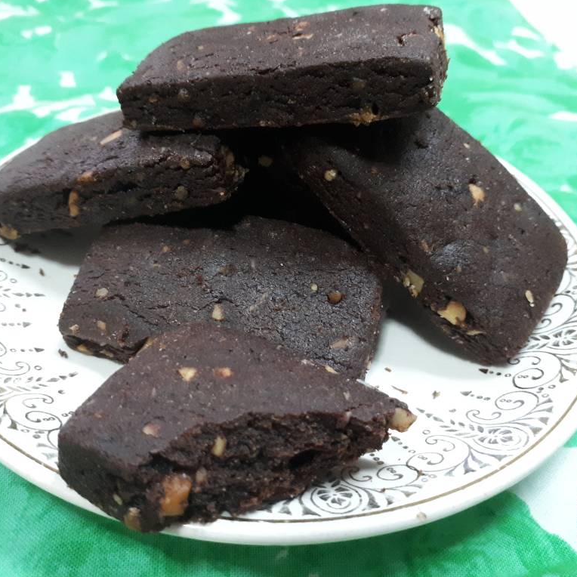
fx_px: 603
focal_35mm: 32
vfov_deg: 51.1
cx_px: 274
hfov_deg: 51.1
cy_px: 288
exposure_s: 1/17
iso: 500
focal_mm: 3.6
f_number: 1.9
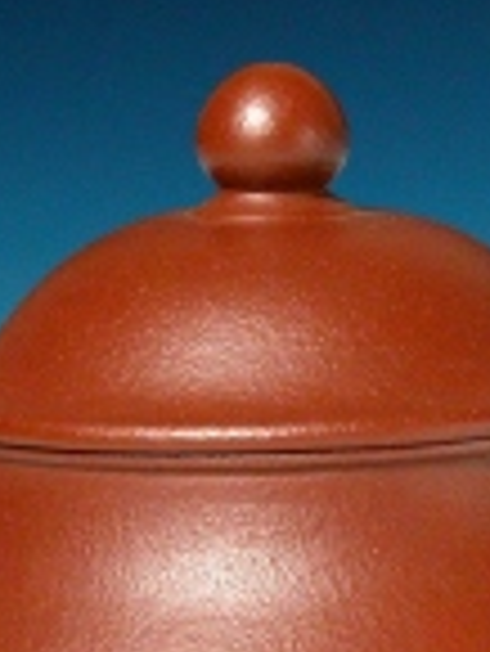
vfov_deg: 5.3
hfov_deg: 4.0
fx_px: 6973
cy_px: 639
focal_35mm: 370
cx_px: 360
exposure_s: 1/3.9
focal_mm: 34.7
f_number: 7.7
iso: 400
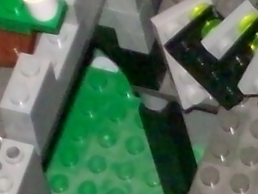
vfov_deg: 2.3
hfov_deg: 3.1
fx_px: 4717
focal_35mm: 633
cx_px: 419
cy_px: 270
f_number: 4.8
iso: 200
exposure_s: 1/257
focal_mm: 18
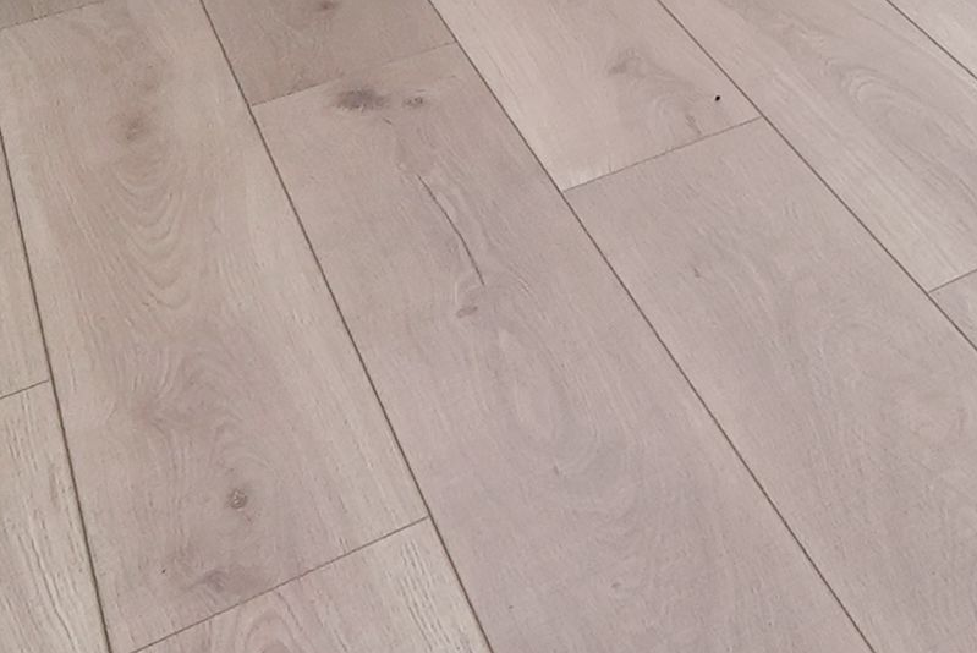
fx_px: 1874
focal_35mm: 69
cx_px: 1761
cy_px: -970
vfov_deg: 13.5
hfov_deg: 20.5
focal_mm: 13
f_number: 11
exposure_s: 1/80
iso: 2000
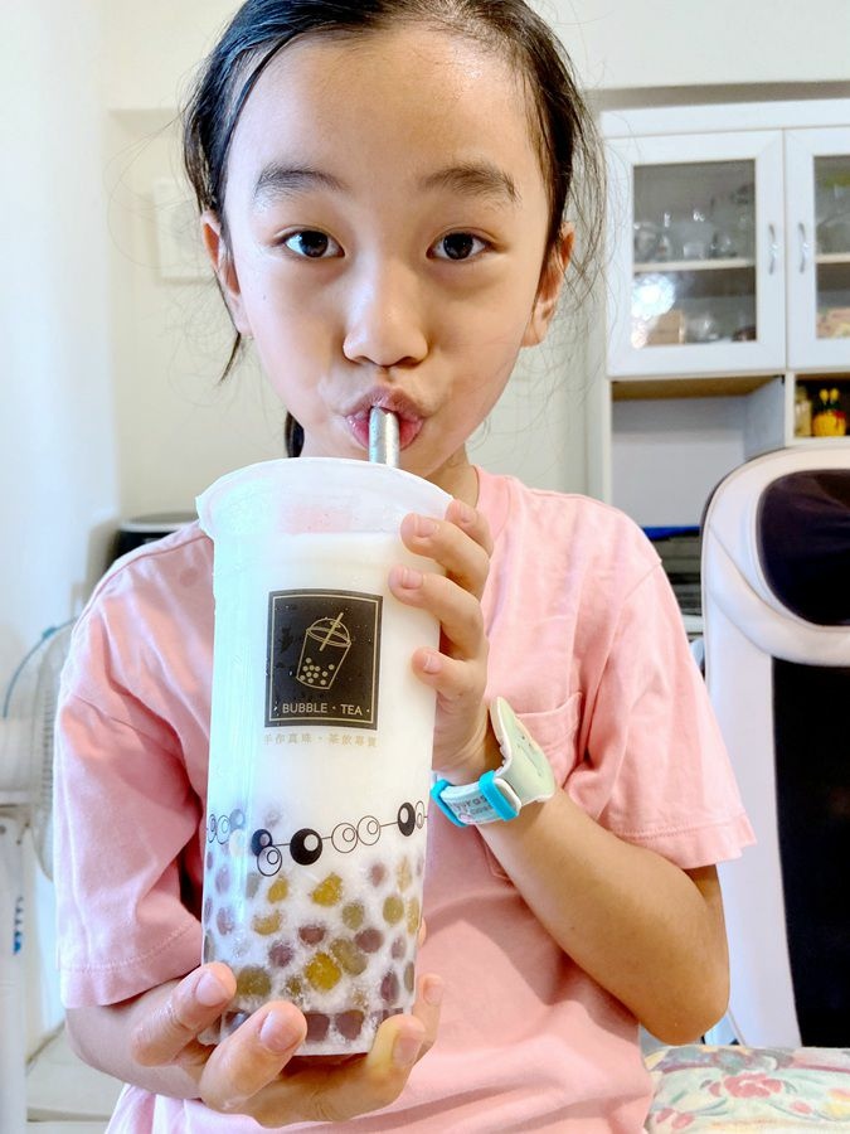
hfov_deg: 53.1
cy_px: 567
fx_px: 851
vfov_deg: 67.3
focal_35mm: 26
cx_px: 425
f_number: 1.8
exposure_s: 1/60
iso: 125
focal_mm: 4.25
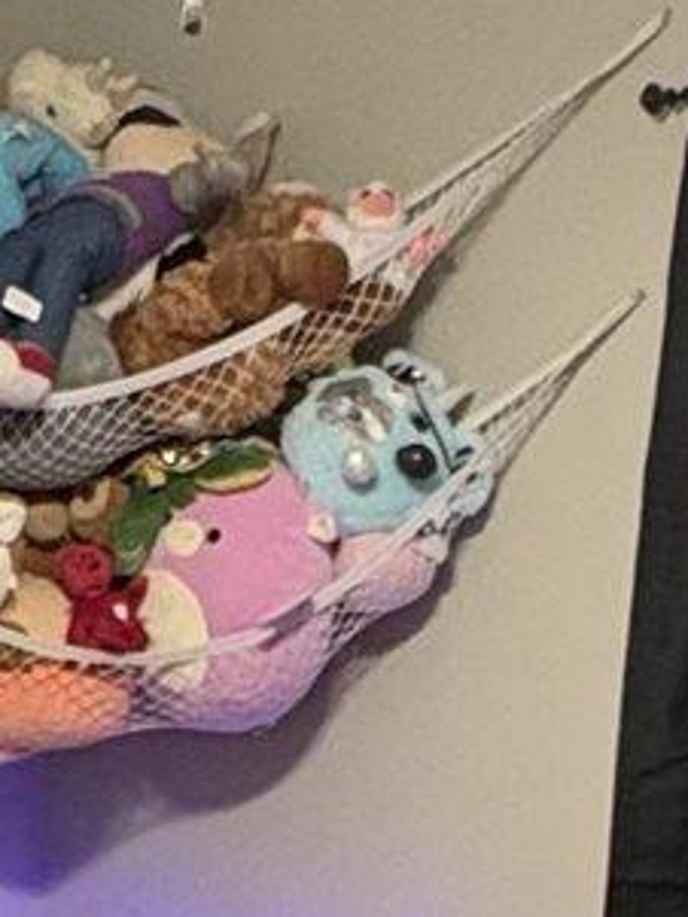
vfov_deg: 16.5
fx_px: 2834
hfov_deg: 13.8
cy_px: 1432
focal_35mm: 107
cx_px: 390
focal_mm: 2.22
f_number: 2.2
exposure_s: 1/60
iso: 500
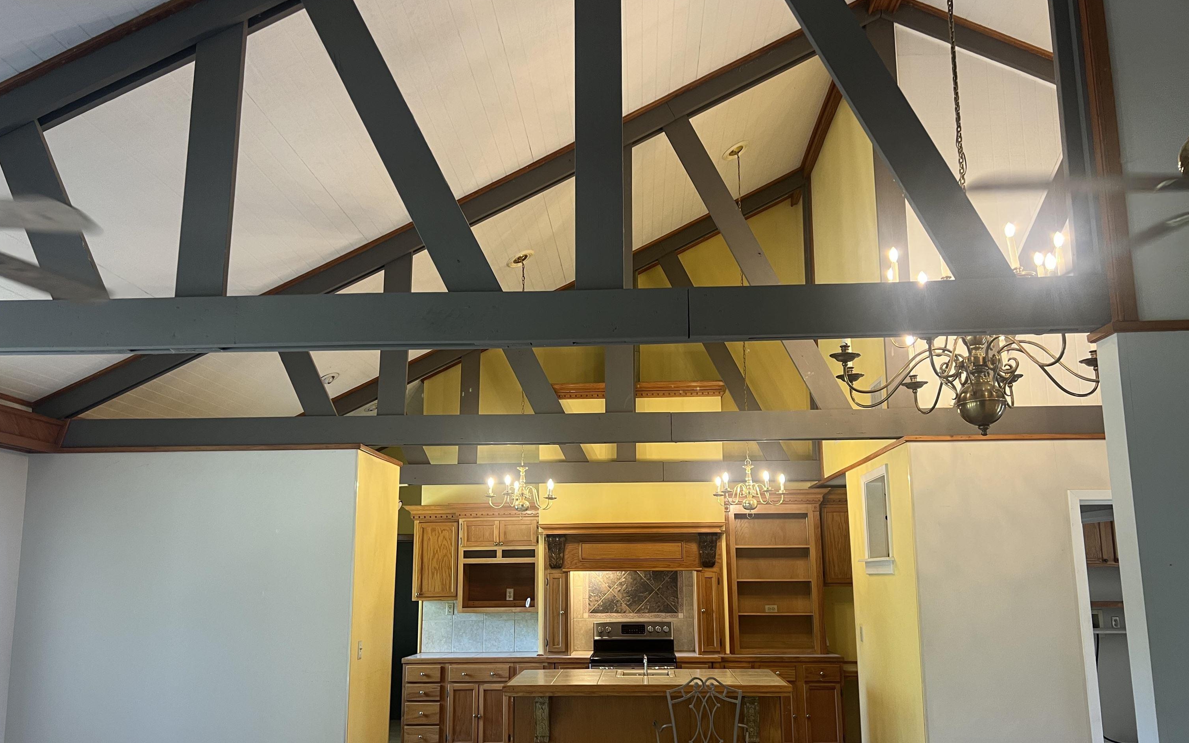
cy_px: 429
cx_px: 598
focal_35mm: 28
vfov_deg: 44.4
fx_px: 907
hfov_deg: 66.5
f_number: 1.5
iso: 100
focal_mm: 5.7
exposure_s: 1/60
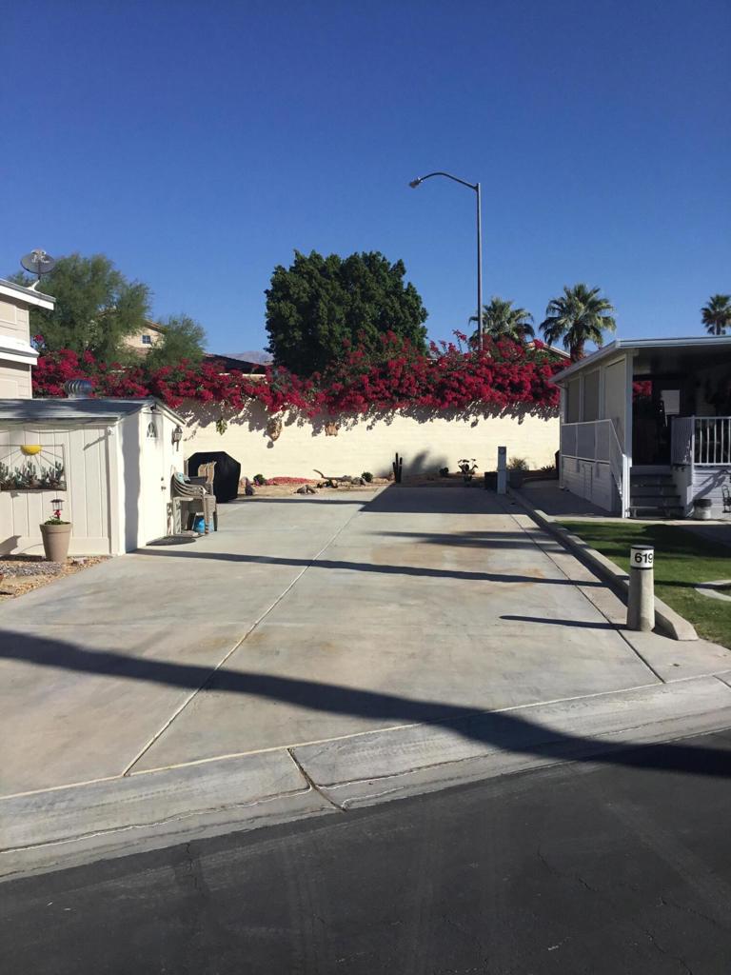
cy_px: 488
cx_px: 366
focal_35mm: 31
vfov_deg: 58.4
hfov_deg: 45.4
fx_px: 873
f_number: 2.4
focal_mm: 3.3
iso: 25
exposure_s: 1/2809
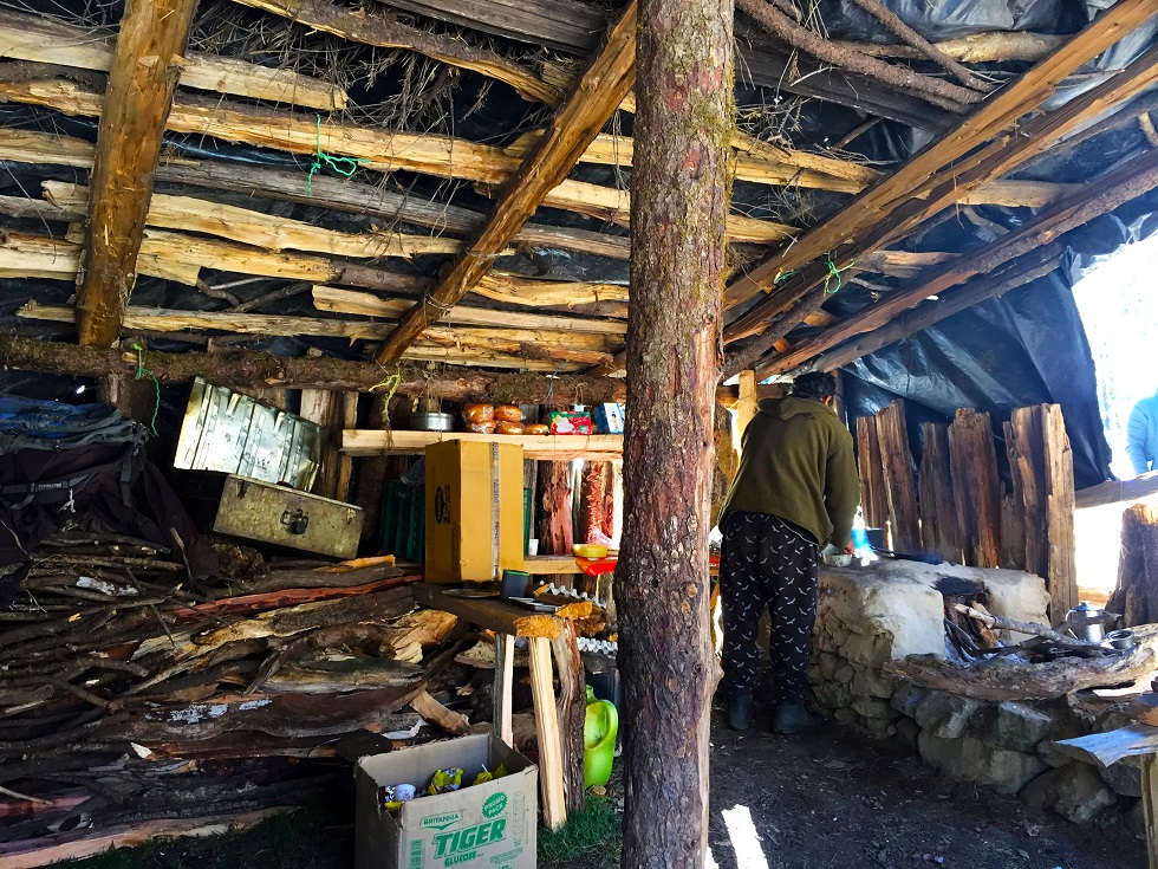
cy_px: 434
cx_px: 579
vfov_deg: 48.2
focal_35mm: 29
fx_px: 970
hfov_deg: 61.7
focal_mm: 4.15
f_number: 2.2
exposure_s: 1/33
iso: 40
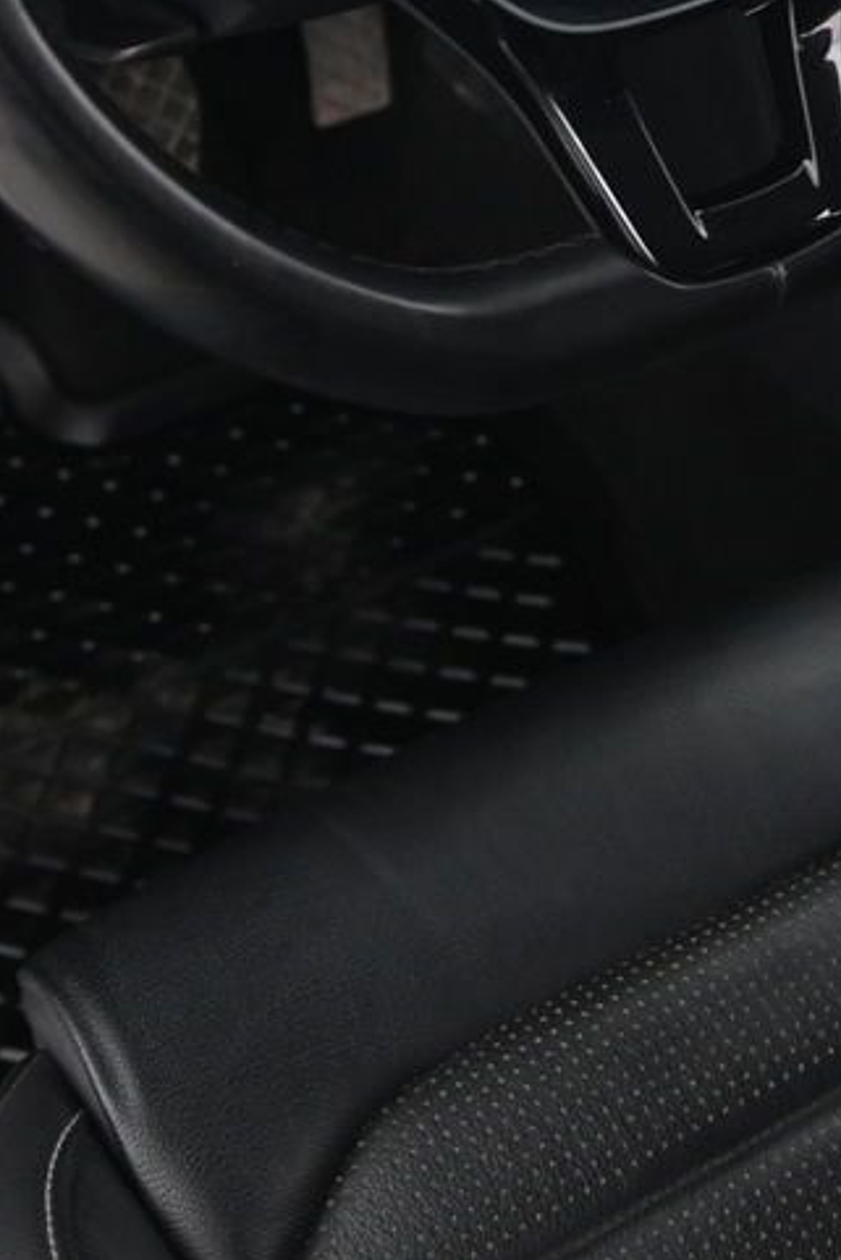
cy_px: -16
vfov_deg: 23.9
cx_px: 760
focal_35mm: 81
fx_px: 2836
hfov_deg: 16.6
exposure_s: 1/15
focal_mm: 24
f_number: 4
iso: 2000
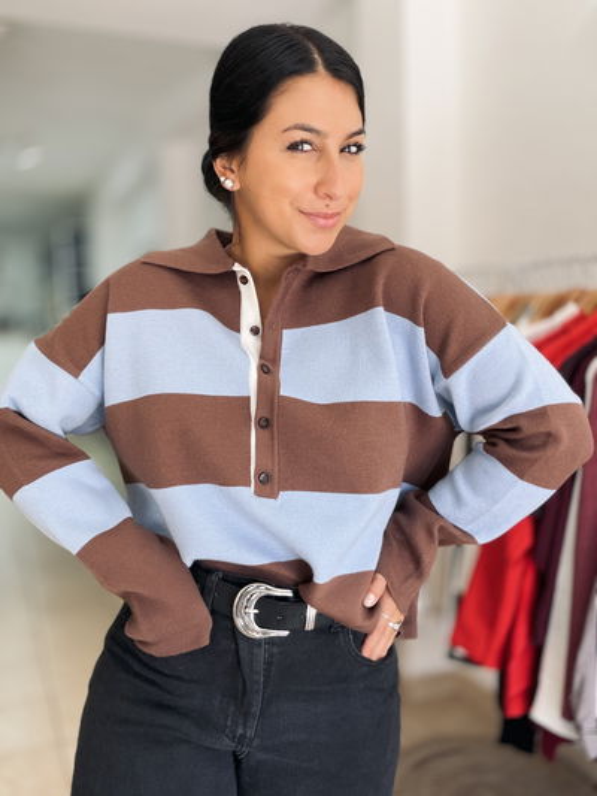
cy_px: 398
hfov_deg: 46.8
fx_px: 690
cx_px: 298
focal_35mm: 30
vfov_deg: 60.0
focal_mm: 2.71
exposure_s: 1/87
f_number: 1.9
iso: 80
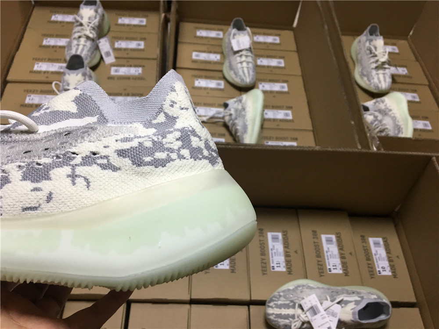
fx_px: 368
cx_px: 220
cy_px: 164
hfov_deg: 61.7
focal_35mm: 29
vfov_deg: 48.2
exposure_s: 1/33
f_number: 2.2
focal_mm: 4.15
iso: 125
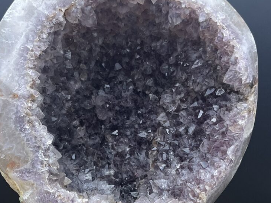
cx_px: 131
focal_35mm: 57
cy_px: 196
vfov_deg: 24.6
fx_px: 446
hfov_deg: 33.8
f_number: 1.6
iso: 125
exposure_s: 1/121
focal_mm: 5.1
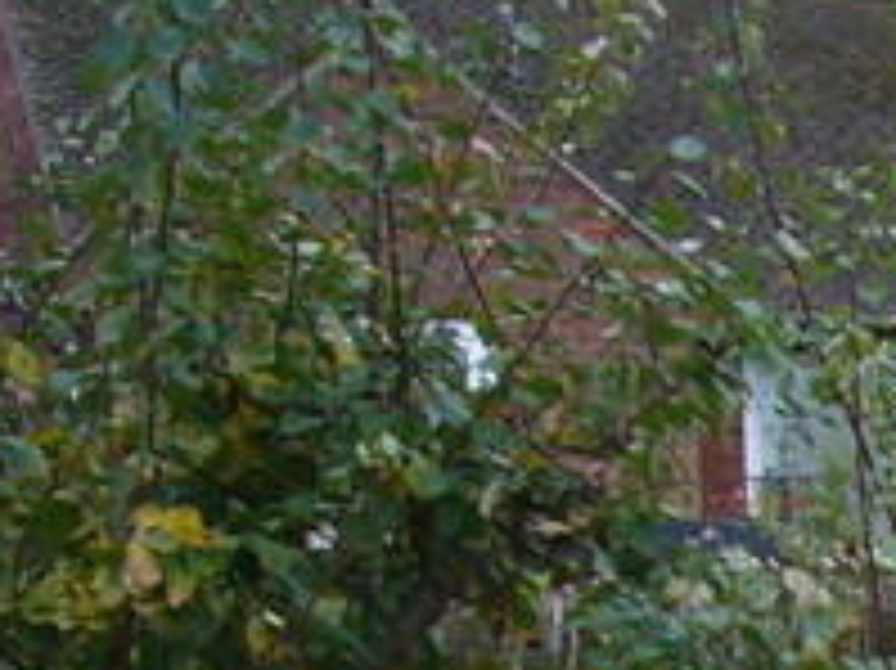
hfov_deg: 11.8
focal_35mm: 144
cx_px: 1968
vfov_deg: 9.4
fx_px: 3725
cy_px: 1457
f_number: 2.8
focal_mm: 4.6
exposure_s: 1/60
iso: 80
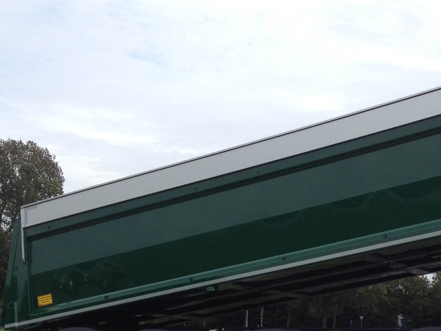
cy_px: 262
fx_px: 892
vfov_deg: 20.8
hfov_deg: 27.0
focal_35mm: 70
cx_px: 378
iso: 50
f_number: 2.4
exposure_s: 1/920
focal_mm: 4.28
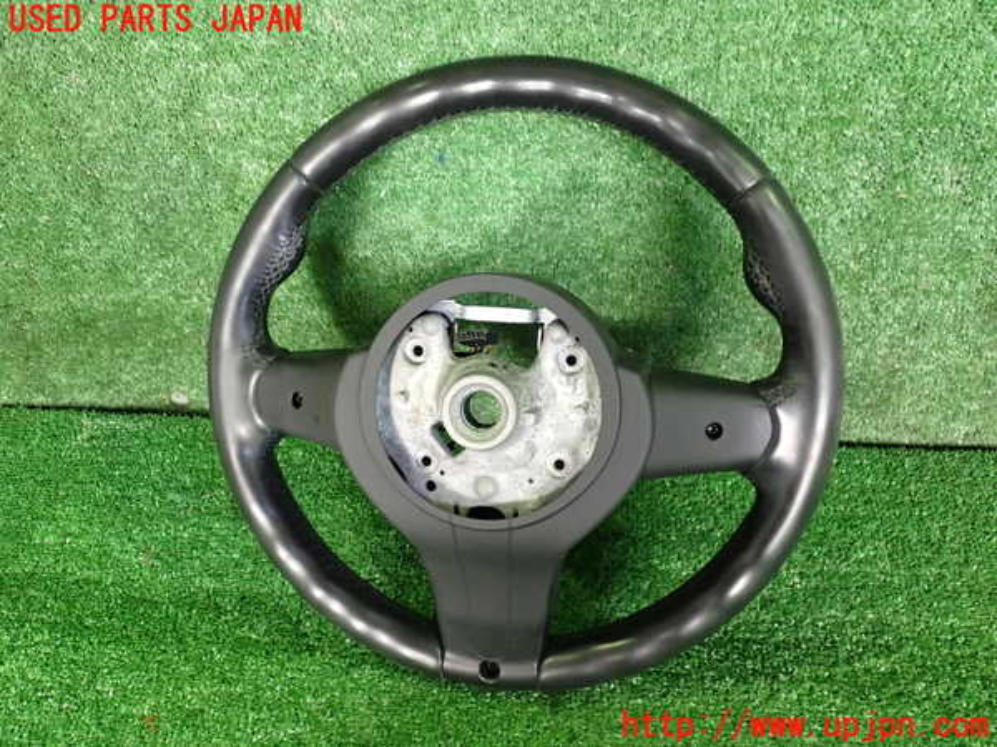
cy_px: 374
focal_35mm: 30
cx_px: 498
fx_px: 864
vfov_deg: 46.8
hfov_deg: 60.0
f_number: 2.3
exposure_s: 1/30
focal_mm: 5.4
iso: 640
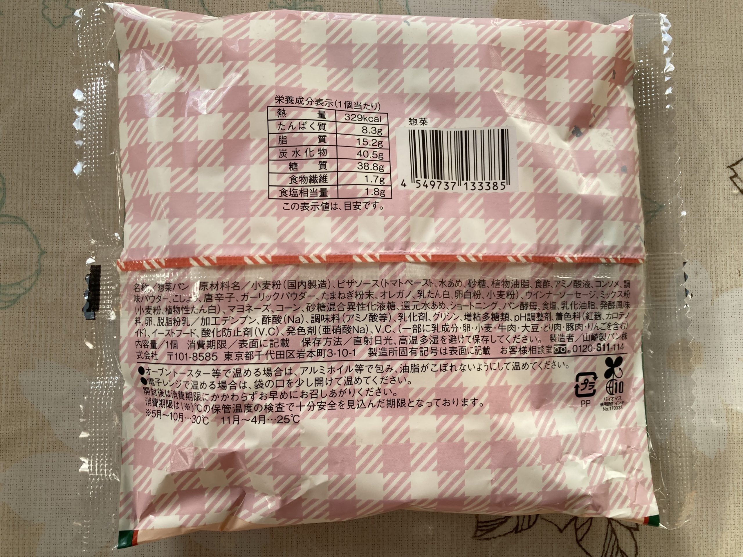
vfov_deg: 49.7
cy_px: 278
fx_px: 601
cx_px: 372
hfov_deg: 63.4
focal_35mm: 28
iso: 25
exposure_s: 1/121
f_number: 1.8
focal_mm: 3.99
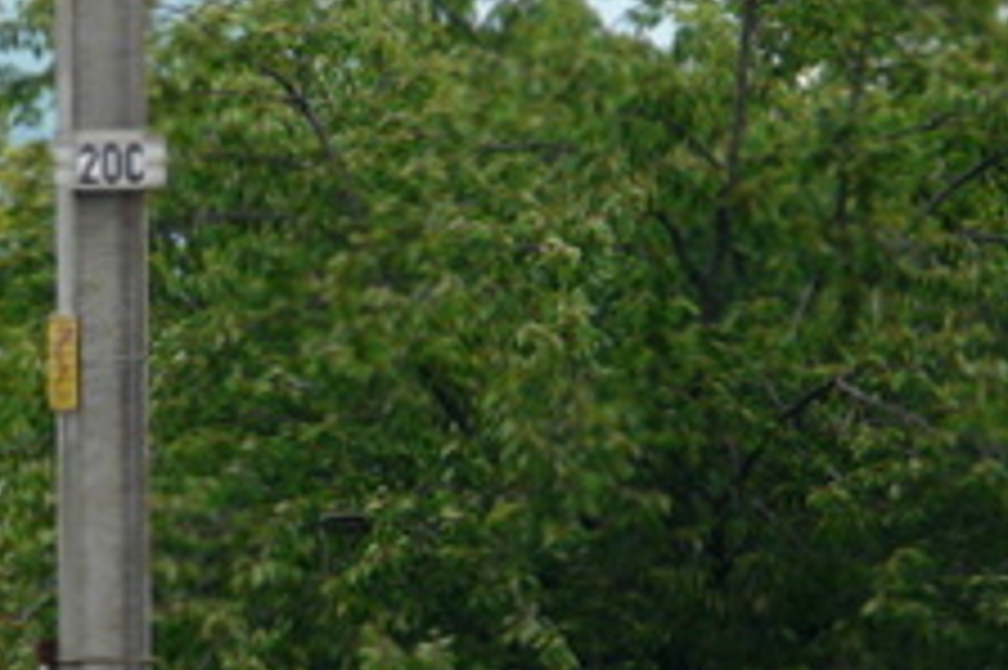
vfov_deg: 1.5
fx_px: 26272
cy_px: 265
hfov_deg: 2.2
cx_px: -999
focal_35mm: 939
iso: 100
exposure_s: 1/200
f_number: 4
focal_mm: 33.2
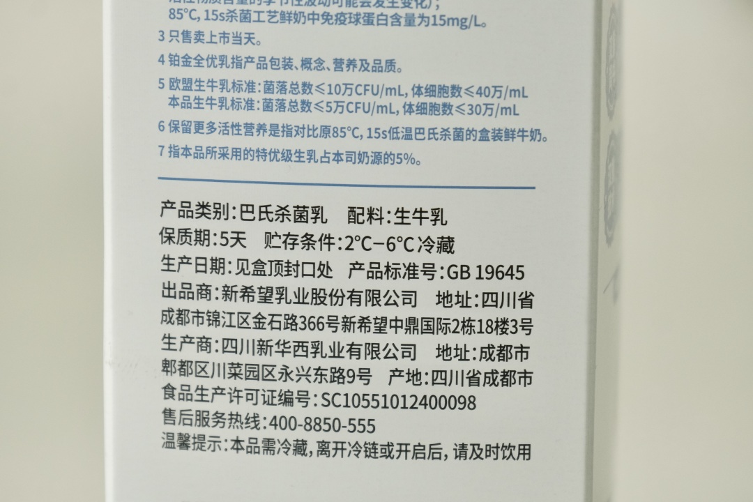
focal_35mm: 203
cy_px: 251
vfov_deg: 6.8
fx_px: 4246
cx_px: 376
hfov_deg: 10.1
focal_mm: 135
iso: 2000
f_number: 5.6
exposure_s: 1/400
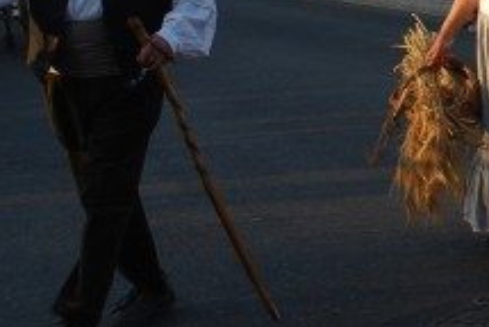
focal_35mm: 116
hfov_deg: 16.5
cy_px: -121
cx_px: 671
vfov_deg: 11.5
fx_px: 1578
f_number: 5.6
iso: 100
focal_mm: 26
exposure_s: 1/125
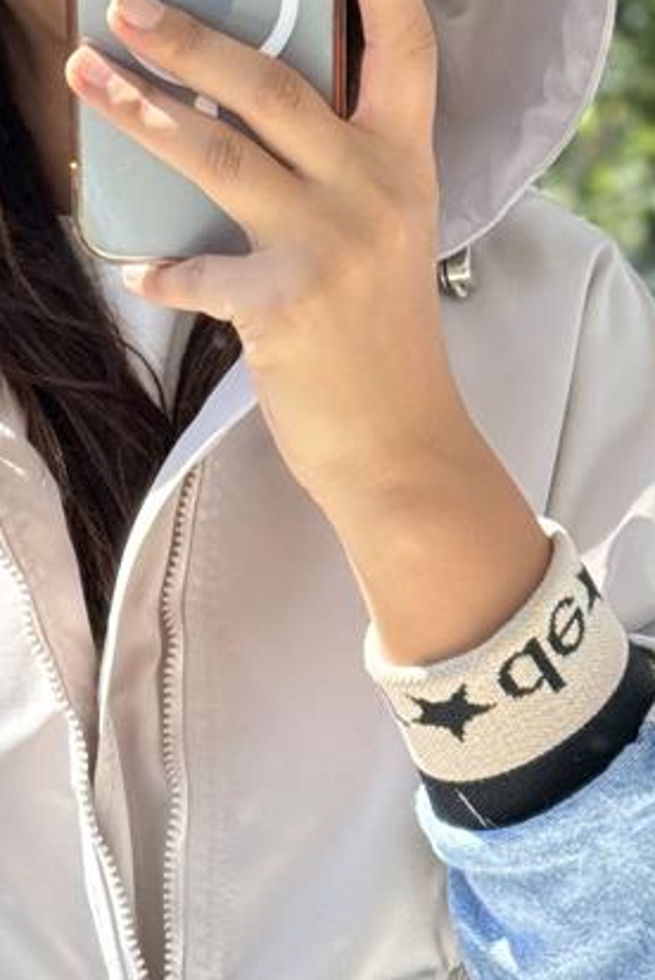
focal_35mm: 161
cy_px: 777
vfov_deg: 12.7
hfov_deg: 8.5
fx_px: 4386
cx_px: 192
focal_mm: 6.76
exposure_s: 1/383
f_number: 1.78
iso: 64
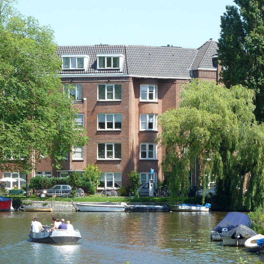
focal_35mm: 174
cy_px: 132
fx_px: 1501
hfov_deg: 10.0
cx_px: 118
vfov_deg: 10.0
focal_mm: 24.1
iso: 80
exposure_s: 1/200
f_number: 4.5
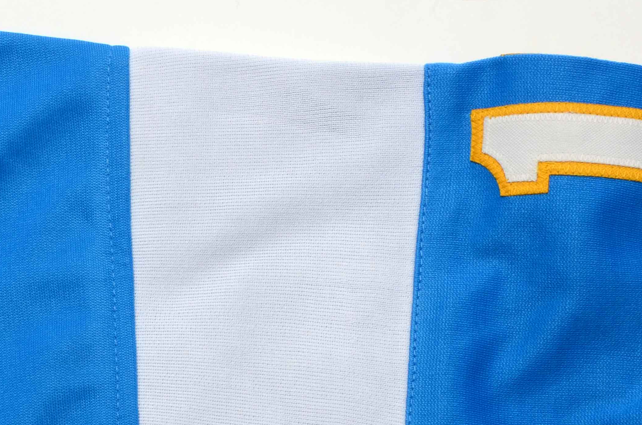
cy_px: 438
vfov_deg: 11.9
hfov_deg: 18.0
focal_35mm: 113
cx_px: 174
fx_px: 2011
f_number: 22
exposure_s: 1/160
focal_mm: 32
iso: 200
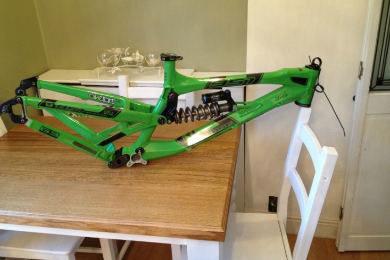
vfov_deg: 35.9
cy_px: 123
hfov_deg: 51.9
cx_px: 194
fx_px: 401
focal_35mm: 37
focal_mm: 4.28
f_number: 2.4
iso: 200
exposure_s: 1/20
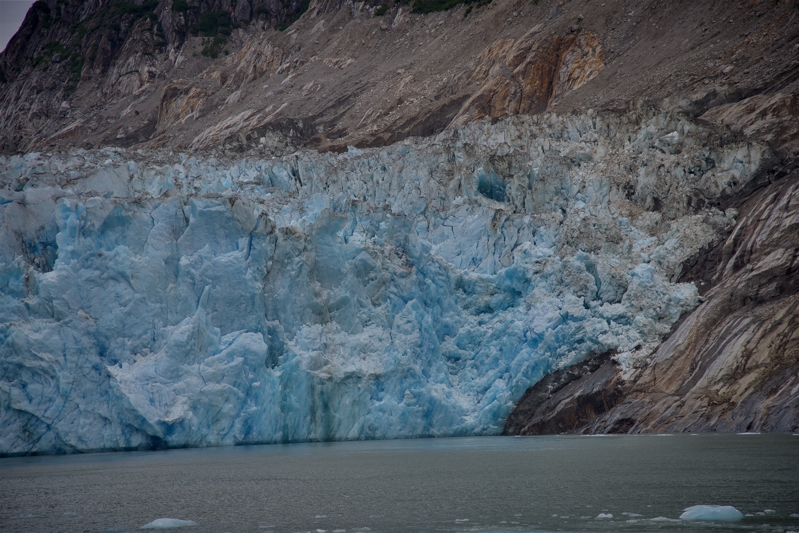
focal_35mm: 120
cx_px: 400
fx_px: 2664
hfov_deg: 17.1
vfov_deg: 11.4
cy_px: 266
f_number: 5.6
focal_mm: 120
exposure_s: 1/250
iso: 100
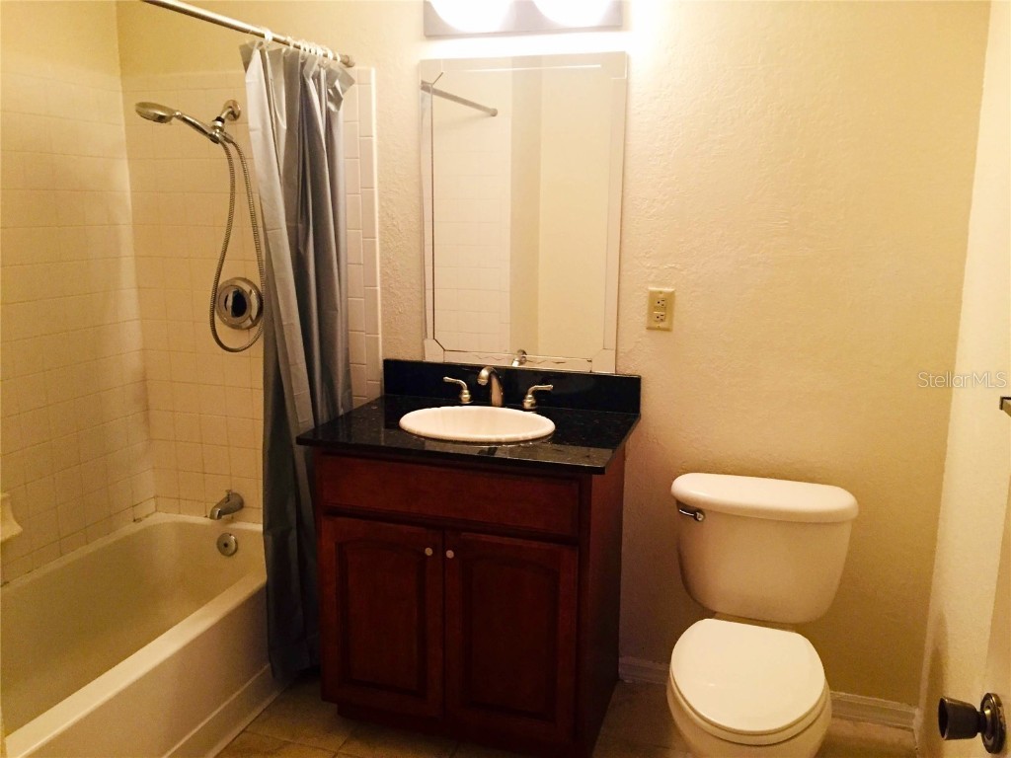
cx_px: 506
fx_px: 847
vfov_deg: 48.2
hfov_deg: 61.7
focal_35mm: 29
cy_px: 379
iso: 250
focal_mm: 4.15
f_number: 2.2
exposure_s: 1/24
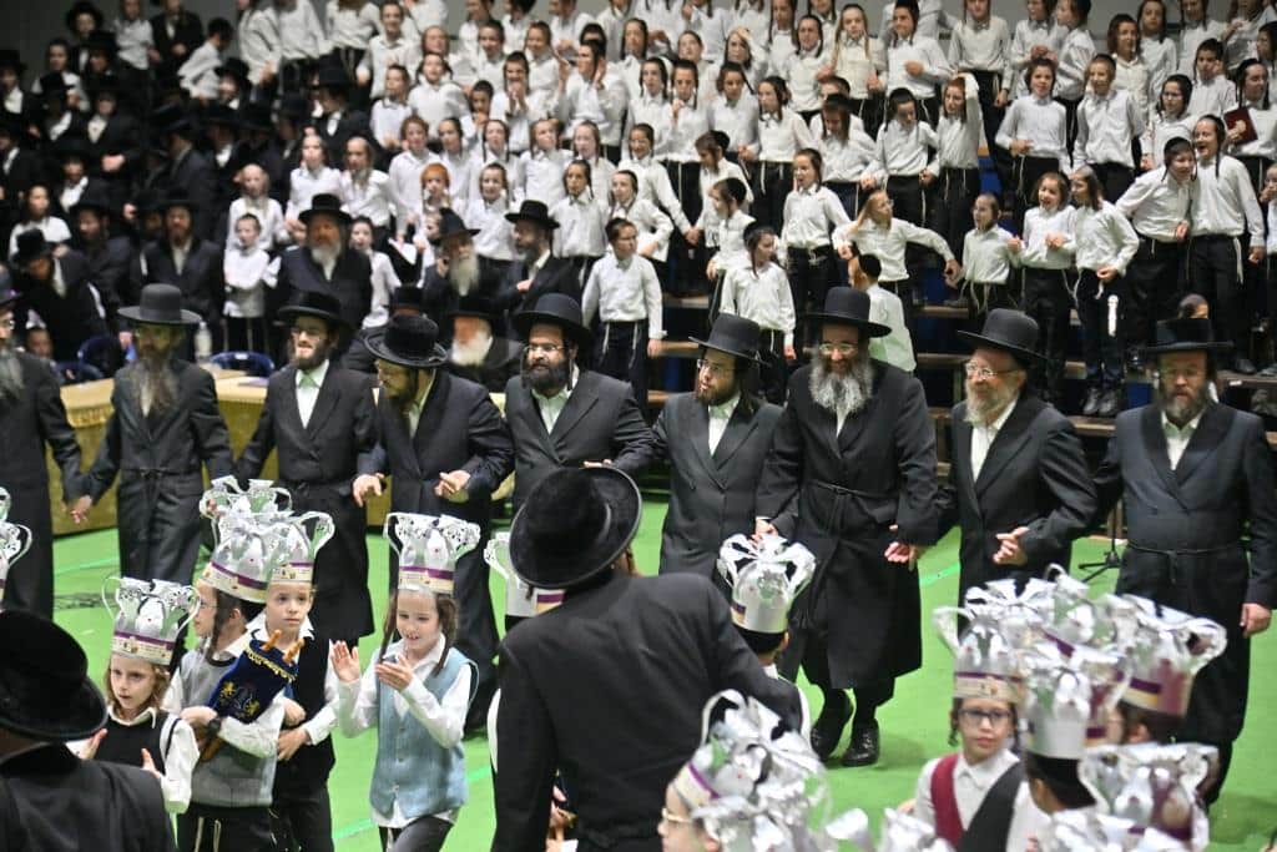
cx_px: 638
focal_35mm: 82
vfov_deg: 16.7
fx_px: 2909
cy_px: 426
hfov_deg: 24.8
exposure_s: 1/160
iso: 800
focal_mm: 82
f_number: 4
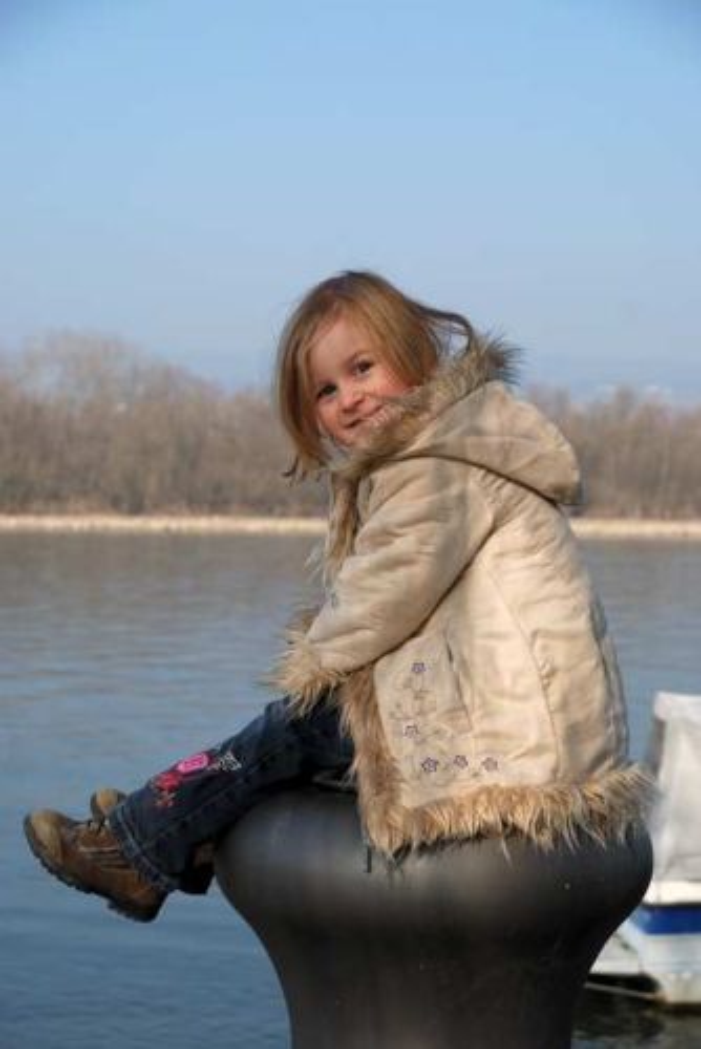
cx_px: 350
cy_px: 524
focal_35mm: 82
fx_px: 2406
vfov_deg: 24.6
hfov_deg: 16.6
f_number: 6.3
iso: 100
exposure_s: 1/200
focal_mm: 55
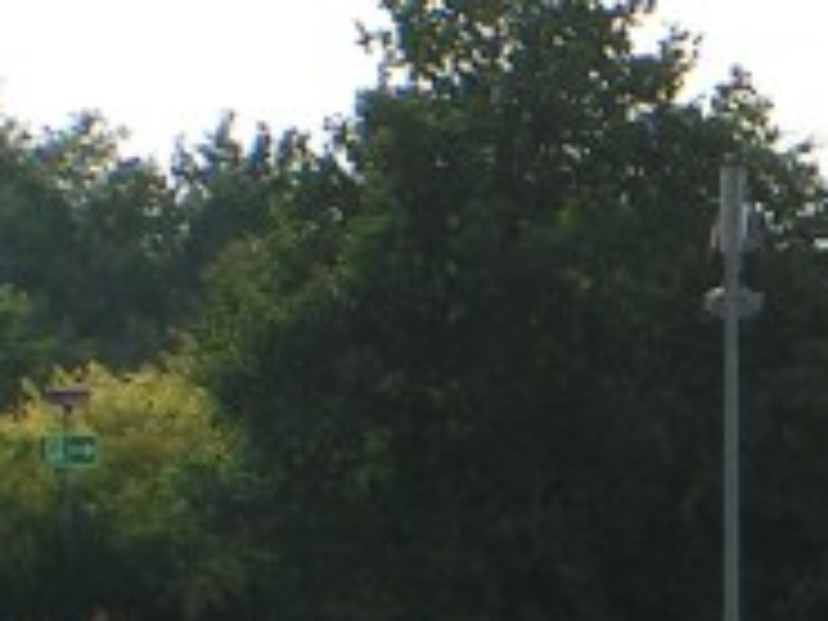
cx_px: 1755
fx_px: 11888
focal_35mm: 497
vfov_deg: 3.0
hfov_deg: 3.9
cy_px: 810
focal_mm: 17.4
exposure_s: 1/400
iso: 50
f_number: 5.6
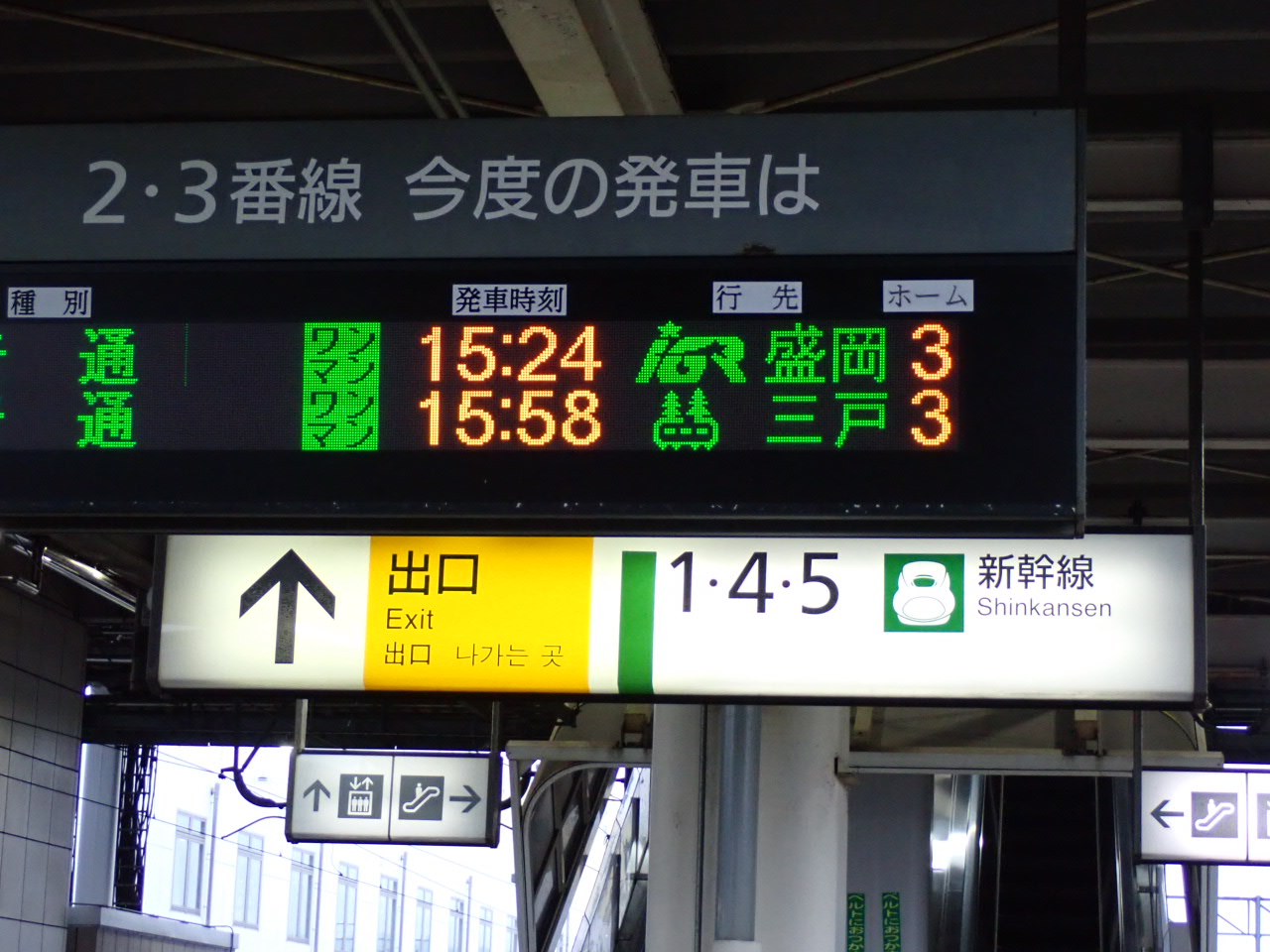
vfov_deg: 19.1
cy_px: 476
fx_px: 2825
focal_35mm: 77
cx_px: 635
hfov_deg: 25.3
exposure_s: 1/160
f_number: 4.1
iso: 1000
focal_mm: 13.65
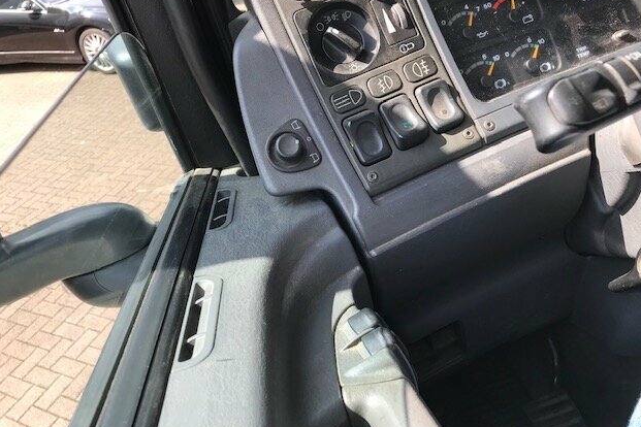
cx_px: 329
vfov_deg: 43.5
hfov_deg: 61.9
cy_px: 185
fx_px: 534
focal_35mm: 30
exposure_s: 1/344
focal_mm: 3.99
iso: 20
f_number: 1.8
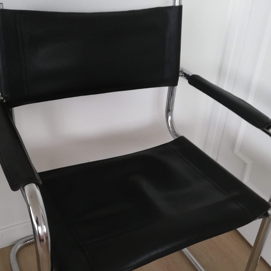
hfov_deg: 40.9
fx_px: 363
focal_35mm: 41
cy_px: 156
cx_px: 142
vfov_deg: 40.8
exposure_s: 1/50
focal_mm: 3.81
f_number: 2.2
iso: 160
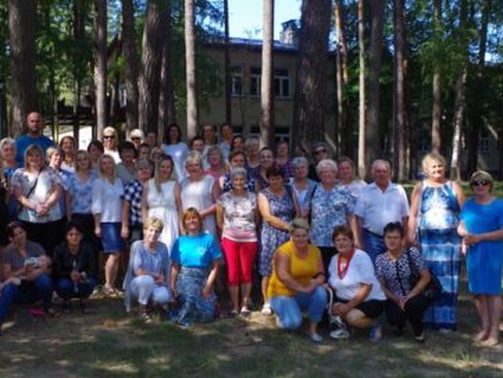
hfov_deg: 41.8
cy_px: 209
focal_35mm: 45
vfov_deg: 32.2
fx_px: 654
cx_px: 190
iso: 400
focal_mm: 23.13
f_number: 8
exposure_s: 1/180
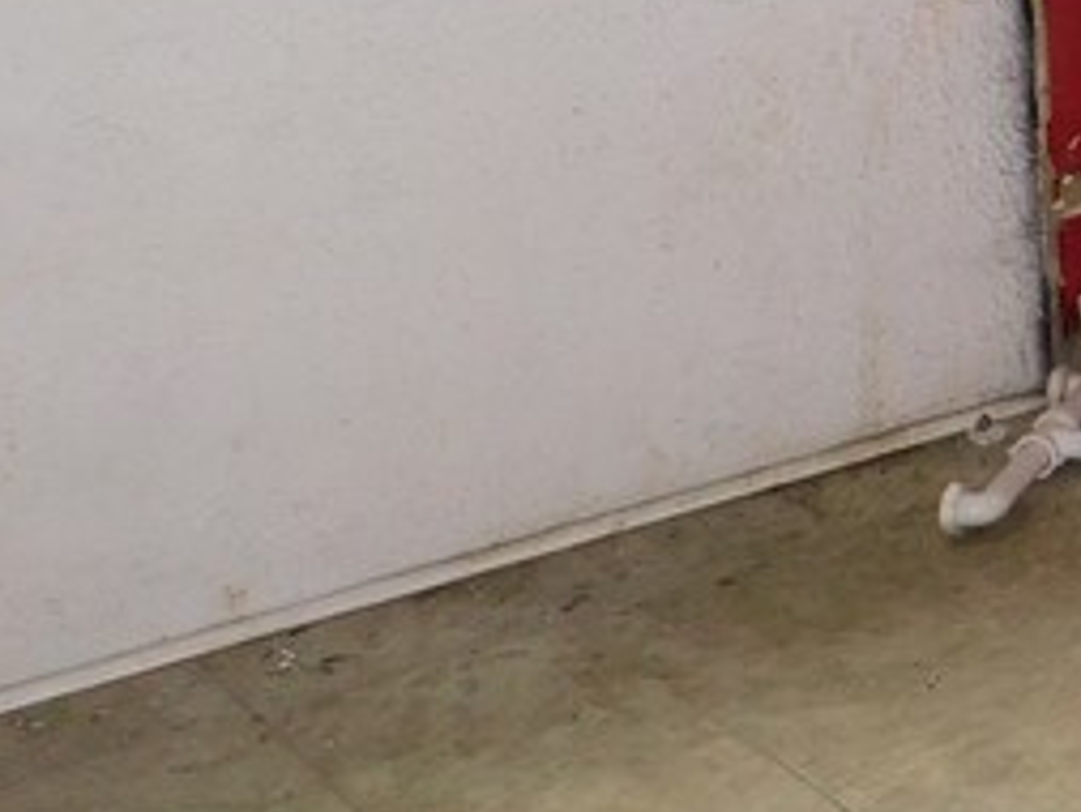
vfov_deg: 15.1
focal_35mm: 93
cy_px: -265
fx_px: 2906
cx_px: 2145
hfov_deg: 16.3
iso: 200
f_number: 3
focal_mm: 4
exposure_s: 1/30
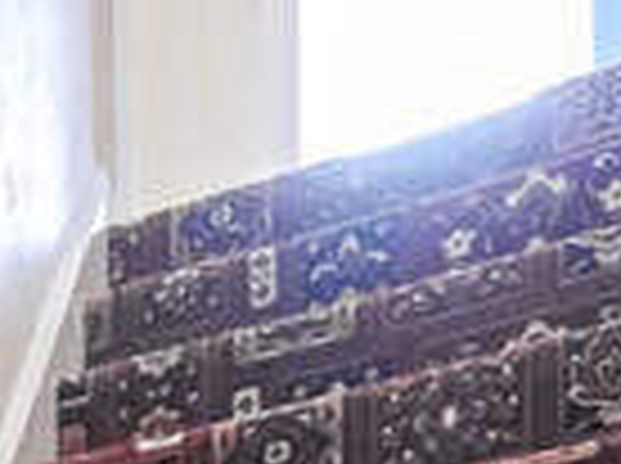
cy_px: 1442
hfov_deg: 12.2
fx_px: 1862
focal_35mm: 104
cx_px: -1098
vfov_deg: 10.0
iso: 3200
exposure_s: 1/40
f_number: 4
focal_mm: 7
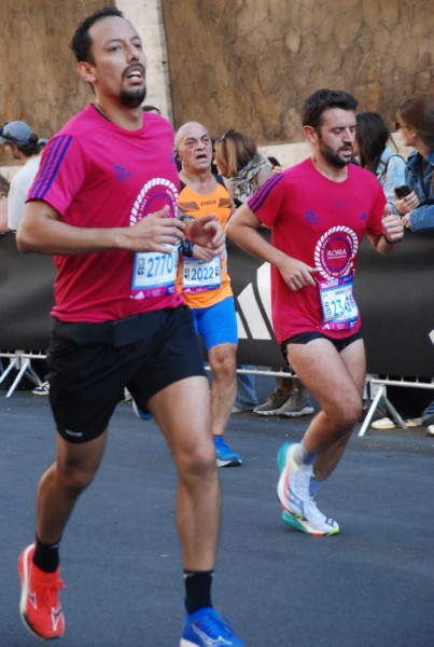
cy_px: 324
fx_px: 2428
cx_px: 217
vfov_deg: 15.2
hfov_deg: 10.2
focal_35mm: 135
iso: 1000
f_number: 5.6
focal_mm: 90
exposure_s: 1/320
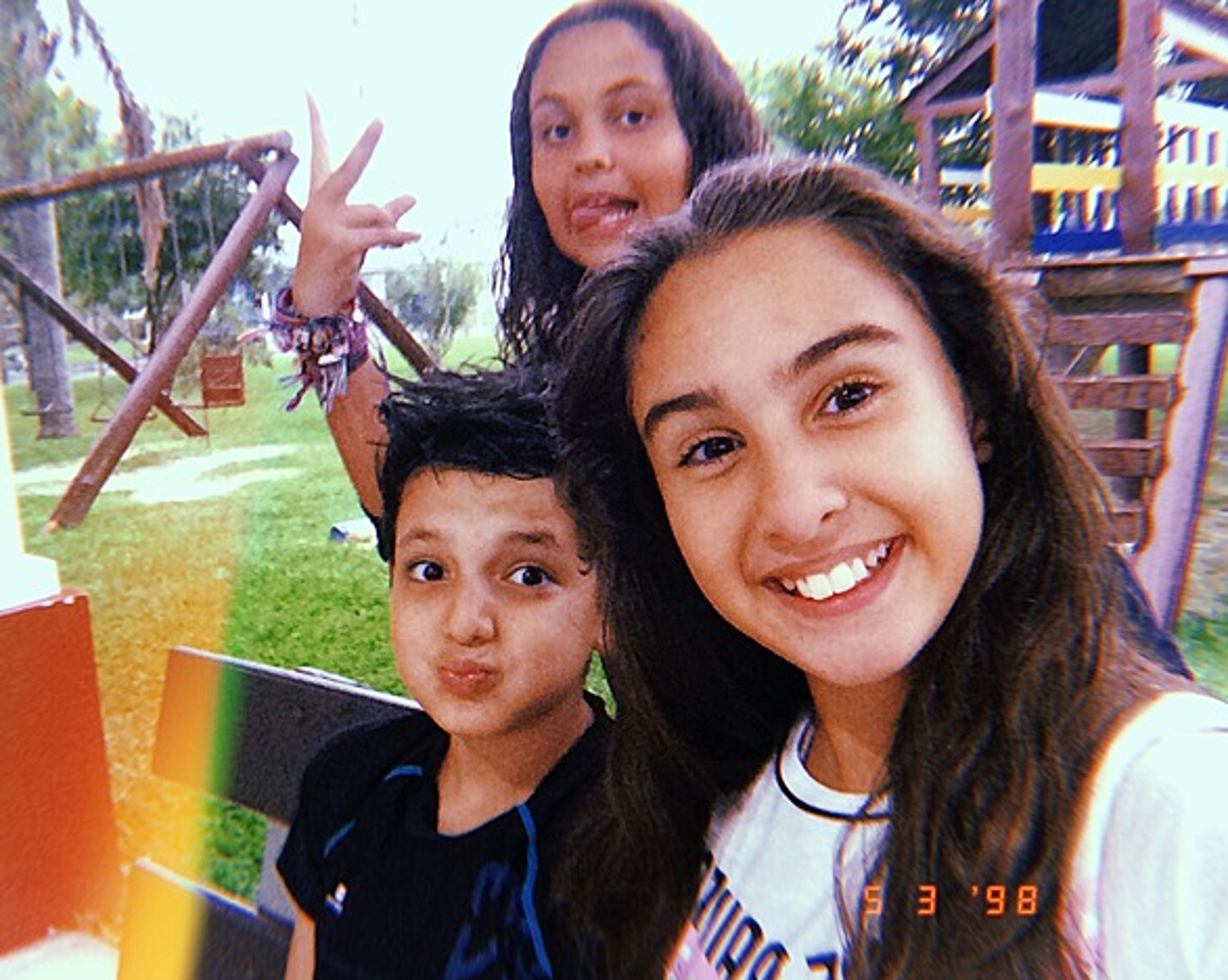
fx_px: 1199
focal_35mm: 33
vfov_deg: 44.5
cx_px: 569
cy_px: 483
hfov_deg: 54.2
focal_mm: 2.15
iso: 500
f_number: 2.4
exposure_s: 1/30
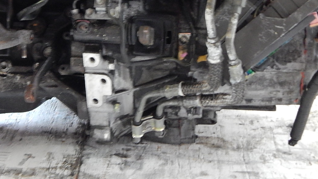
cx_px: 106
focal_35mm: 82
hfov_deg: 25.8
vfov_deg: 14.6
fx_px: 691
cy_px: 31
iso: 800
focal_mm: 8.6
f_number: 3.7
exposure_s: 1/5
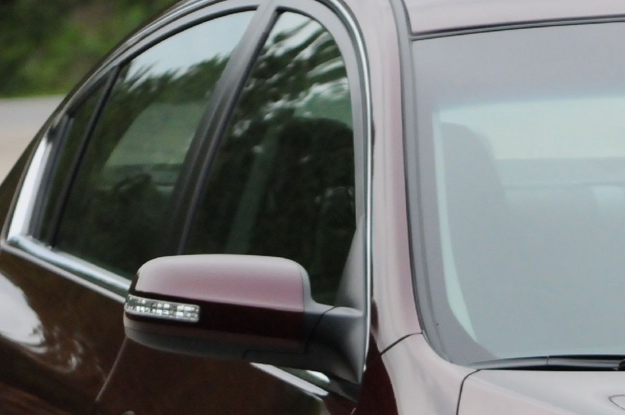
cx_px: 554
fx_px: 7184
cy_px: 465
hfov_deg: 5.0
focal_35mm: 414
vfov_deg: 3.3
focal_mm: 105
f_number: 5.6
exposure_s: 1/800
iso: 2000
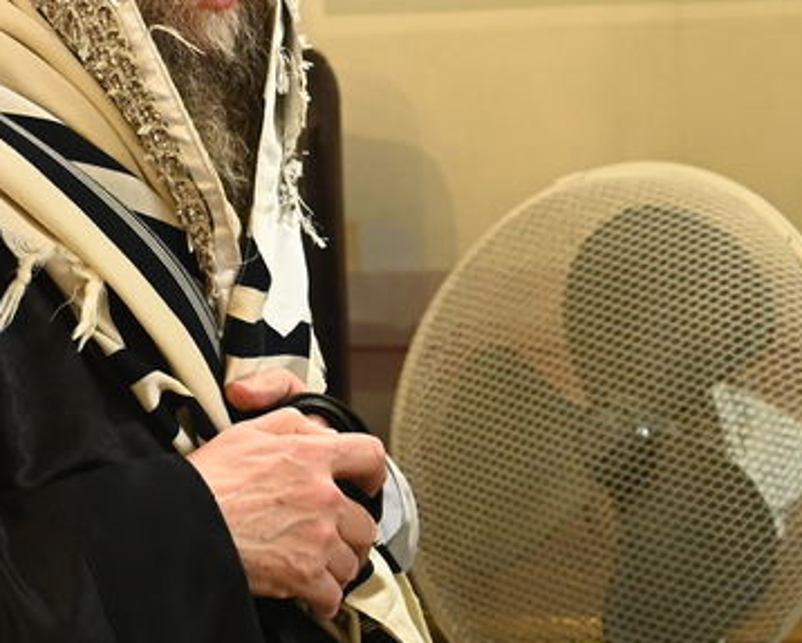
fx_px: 4181
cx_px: 56
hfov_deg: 10.9
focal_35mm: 176
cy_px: 186
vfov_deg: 8.8
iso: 2000
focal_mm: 48
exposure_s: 1/80
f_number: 3.5
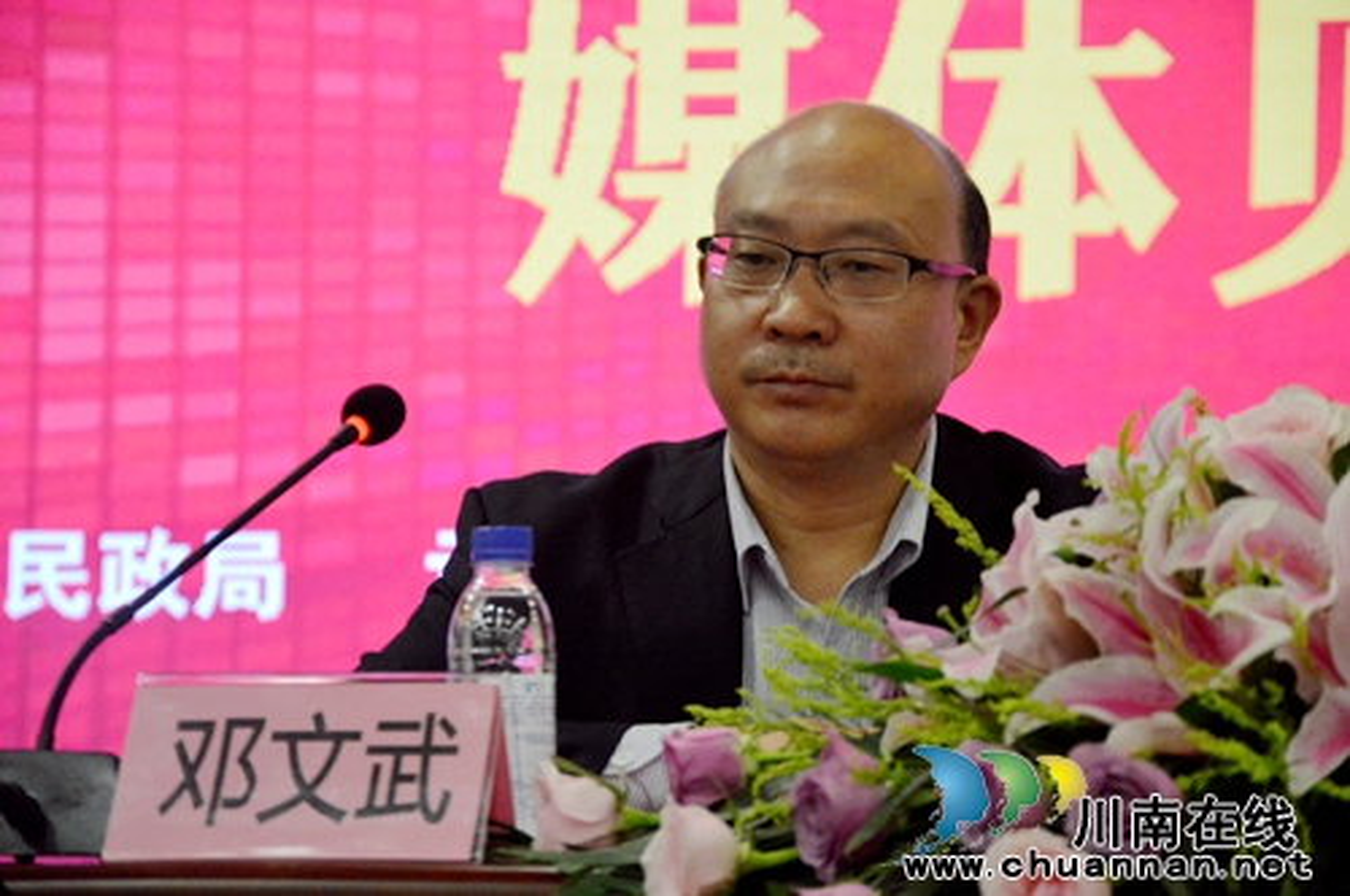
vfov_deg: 8.7
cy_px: 448
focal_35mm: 158
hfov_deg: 13.1
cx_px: 675
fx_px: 5899
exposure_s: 1/50
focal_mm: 105
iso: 3200
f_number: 5.6
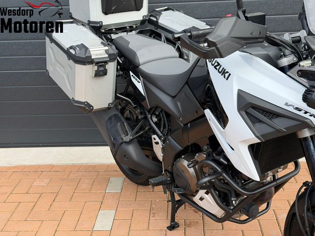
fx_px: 437
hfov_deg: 39.7
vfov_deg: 30.3
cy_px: 118
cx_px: 158
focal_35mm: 48
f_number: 1.78
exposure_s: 1/1642
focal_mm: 6.76
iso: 80
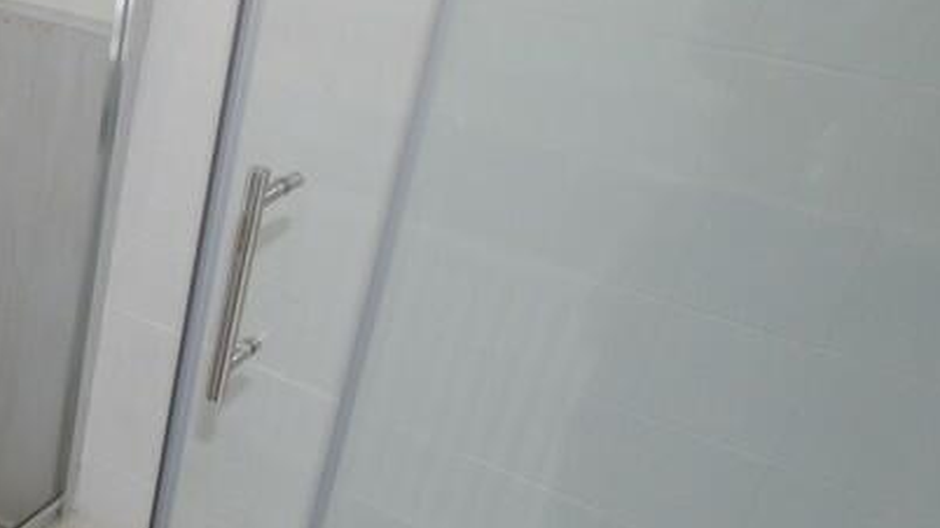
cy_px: 223
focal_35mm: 40
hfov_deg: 41.8
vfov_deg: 29.6
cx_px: -56
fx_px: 997
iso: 450
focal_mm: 10
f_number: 5
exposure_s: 1/200
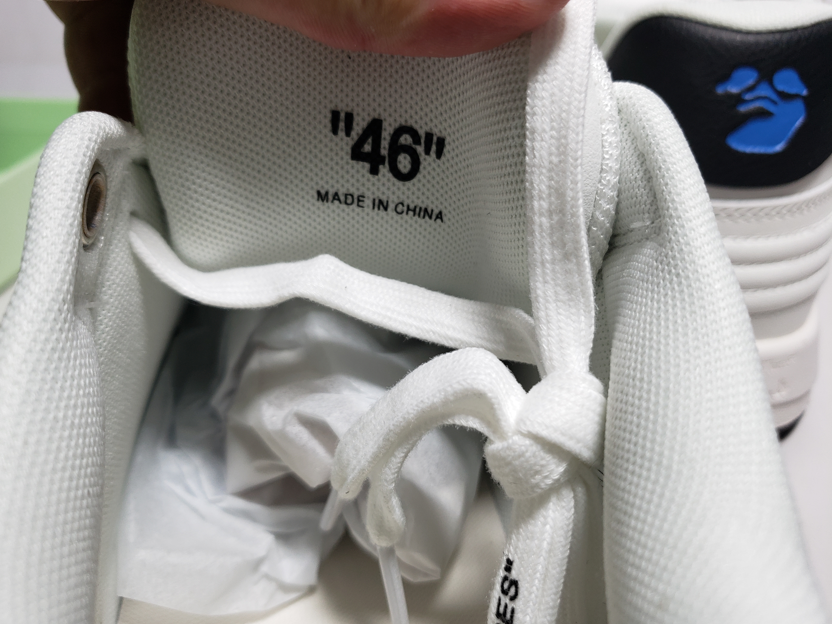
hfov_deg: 65.3
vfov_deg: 51.3
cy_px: 305
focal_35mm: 27
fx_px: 649
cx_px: 403
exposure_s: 1/505
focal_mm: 4.3
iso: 50
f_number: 1.5
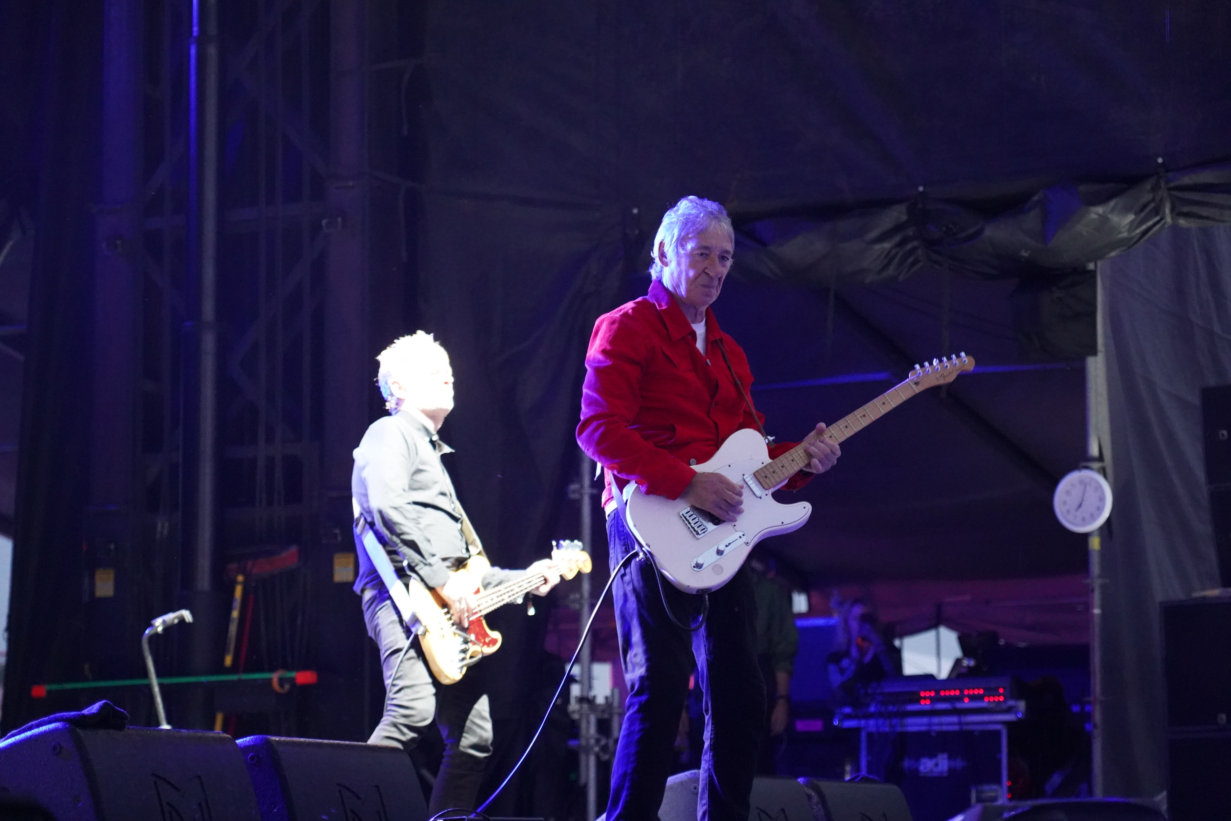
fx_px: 3590
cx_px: 616
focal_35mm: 105
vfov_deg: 13.0
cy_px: 410
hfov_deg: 19.5
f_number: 4
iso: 12800
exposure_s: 1/80
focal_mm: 105
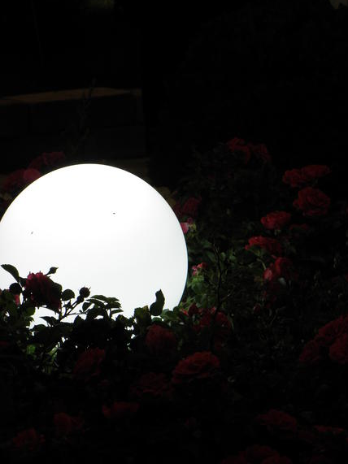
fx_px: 1743
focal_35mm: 130
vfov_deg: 15.2
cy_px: 243
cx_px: 182
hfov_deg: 11.4
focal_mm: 20.76
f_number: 4.3
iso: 125
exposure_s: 1/100
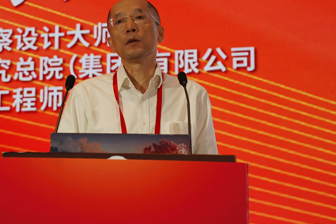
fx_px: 1232
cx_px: 101
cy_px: 55
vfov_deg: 10.4
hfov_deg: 15.5
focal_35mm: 132
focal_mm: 75
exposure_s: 1/200
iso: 400
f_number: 4.5
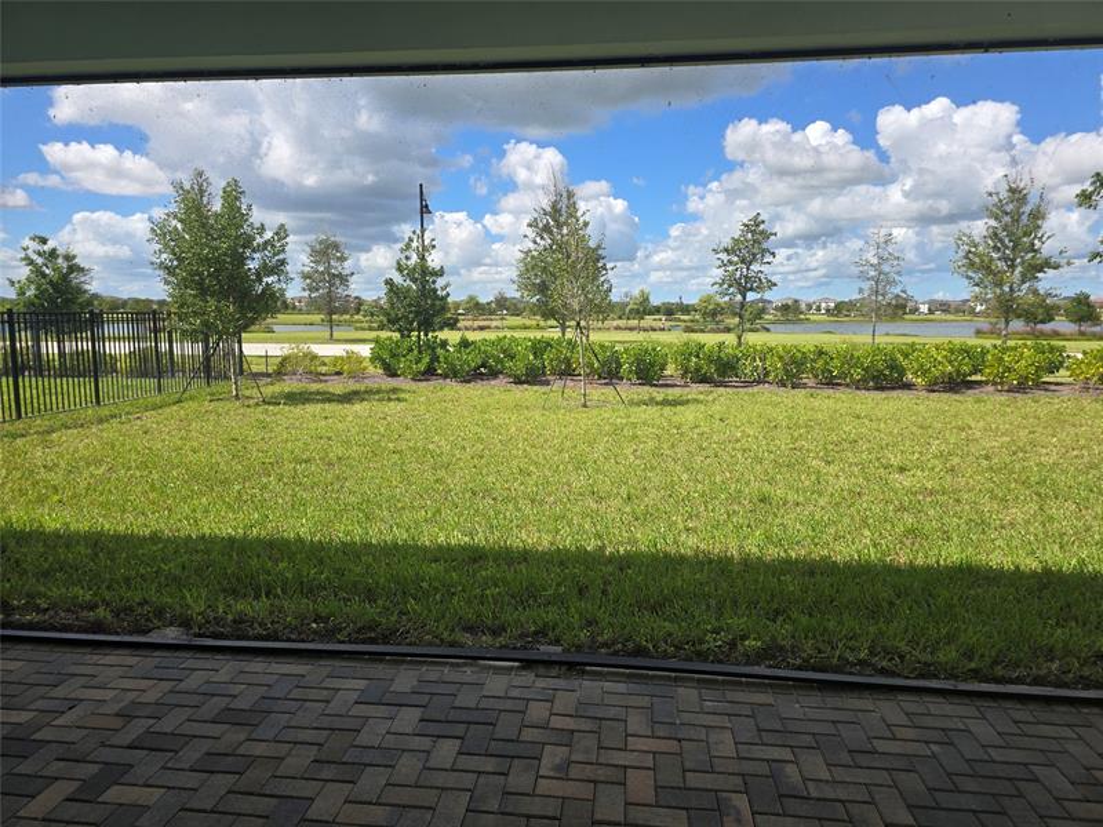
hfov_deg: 73.9
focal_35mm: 23
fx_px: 733
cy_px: 414
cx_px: 552
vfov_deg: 58.9
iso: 12
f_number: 1.7
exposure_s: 1/392
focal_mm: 6.3
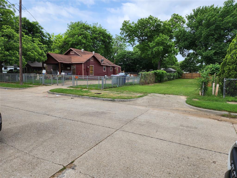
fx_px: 157
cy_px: 89
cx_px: 118
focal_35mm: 23
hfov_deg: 73.9
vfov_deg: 58.9
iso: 12
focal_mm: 6.4
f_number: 1.8
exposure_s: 1/533
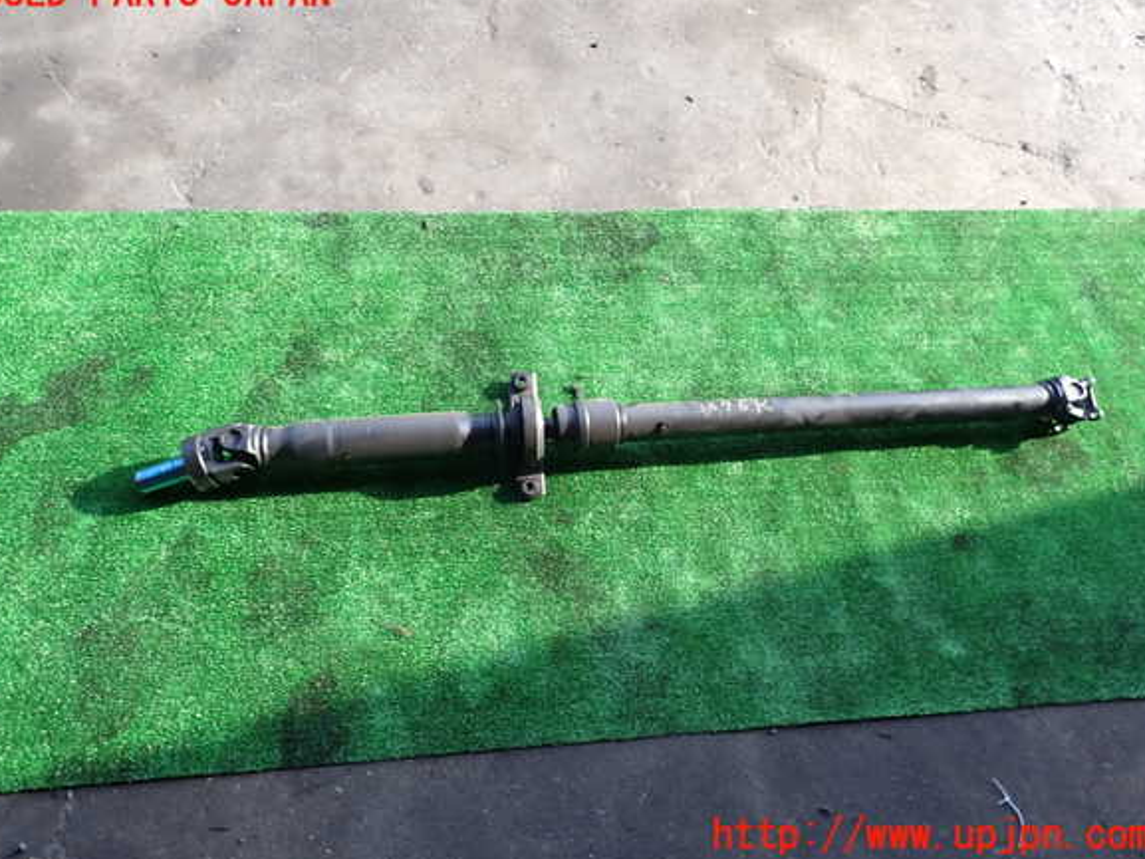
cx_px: 566
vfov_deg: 53.1
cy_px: 415
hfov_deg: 67.3
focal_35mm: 26
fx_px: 860
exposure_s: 1/250
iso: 100
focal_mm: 4.5
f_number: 2.8
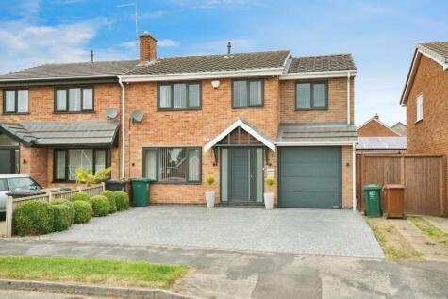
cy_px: 150
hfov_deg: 54.4
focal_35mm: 35
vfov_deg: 37.9
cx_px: 224
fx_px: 436
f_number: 10
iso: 2000
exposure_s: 1/1250
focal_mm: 35
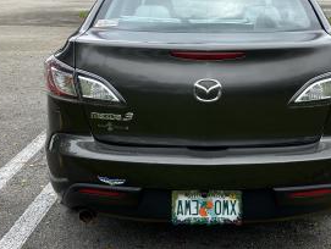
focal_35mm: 52
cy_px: 131
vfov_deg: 28.1
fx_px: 498
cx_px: 211
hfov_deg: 36.5
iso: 32
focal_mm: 3.99
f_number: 1.8
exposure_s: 1/511
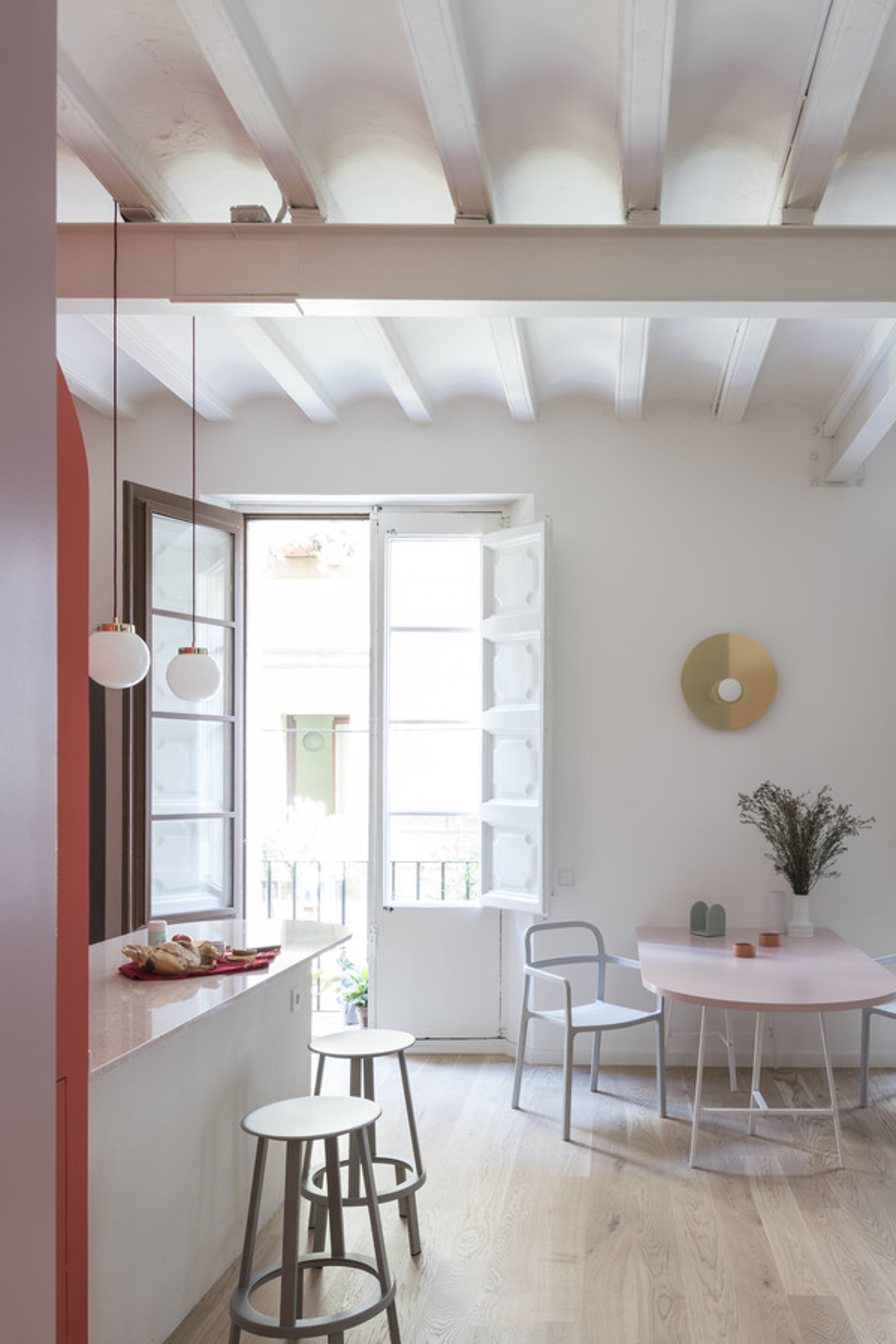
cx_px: 574
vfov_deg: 68.9
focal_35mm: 26
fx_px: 971
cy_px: 786
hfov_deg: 48.9
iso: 125
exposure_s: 4
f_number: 10
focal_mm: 20
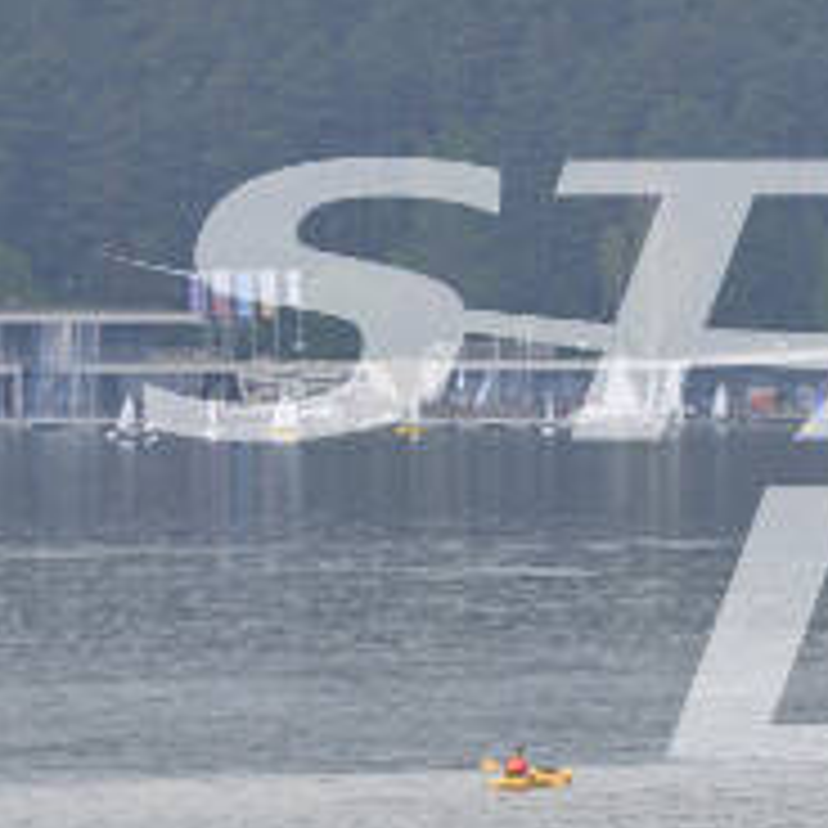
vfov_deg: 2.7
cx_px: 1328
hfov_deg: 2.7
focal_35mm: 650
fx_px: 17590
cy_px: 407
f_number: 8
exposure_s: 1/2000
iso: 400
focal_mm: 220
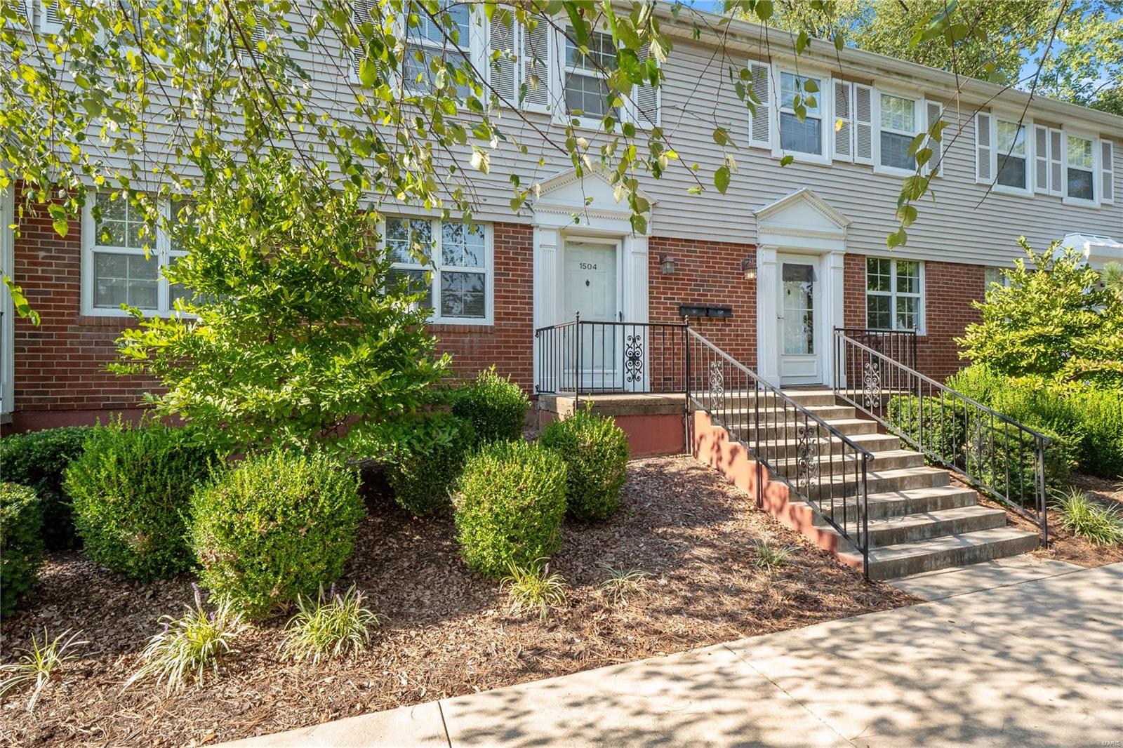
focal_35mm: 18
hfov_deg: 90.0
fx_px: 561
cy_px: 374
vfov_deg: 67.4
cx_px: 562
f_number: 8
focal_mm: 9
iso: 400
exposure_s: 1/200
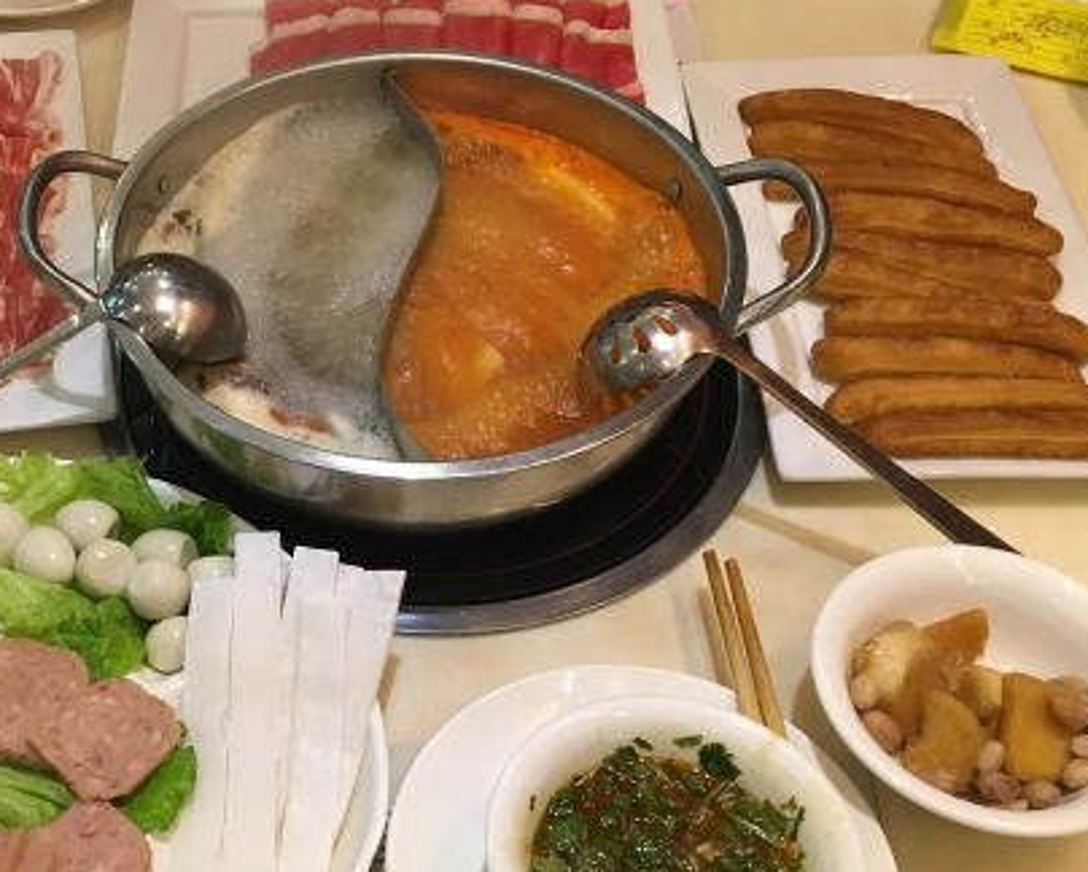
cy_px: 550
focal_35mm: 49
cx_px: 283
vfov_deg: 30.7
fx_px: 1579
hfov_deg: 37.2
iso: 100
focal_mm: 4.15
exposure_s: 1/33
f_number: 2.2
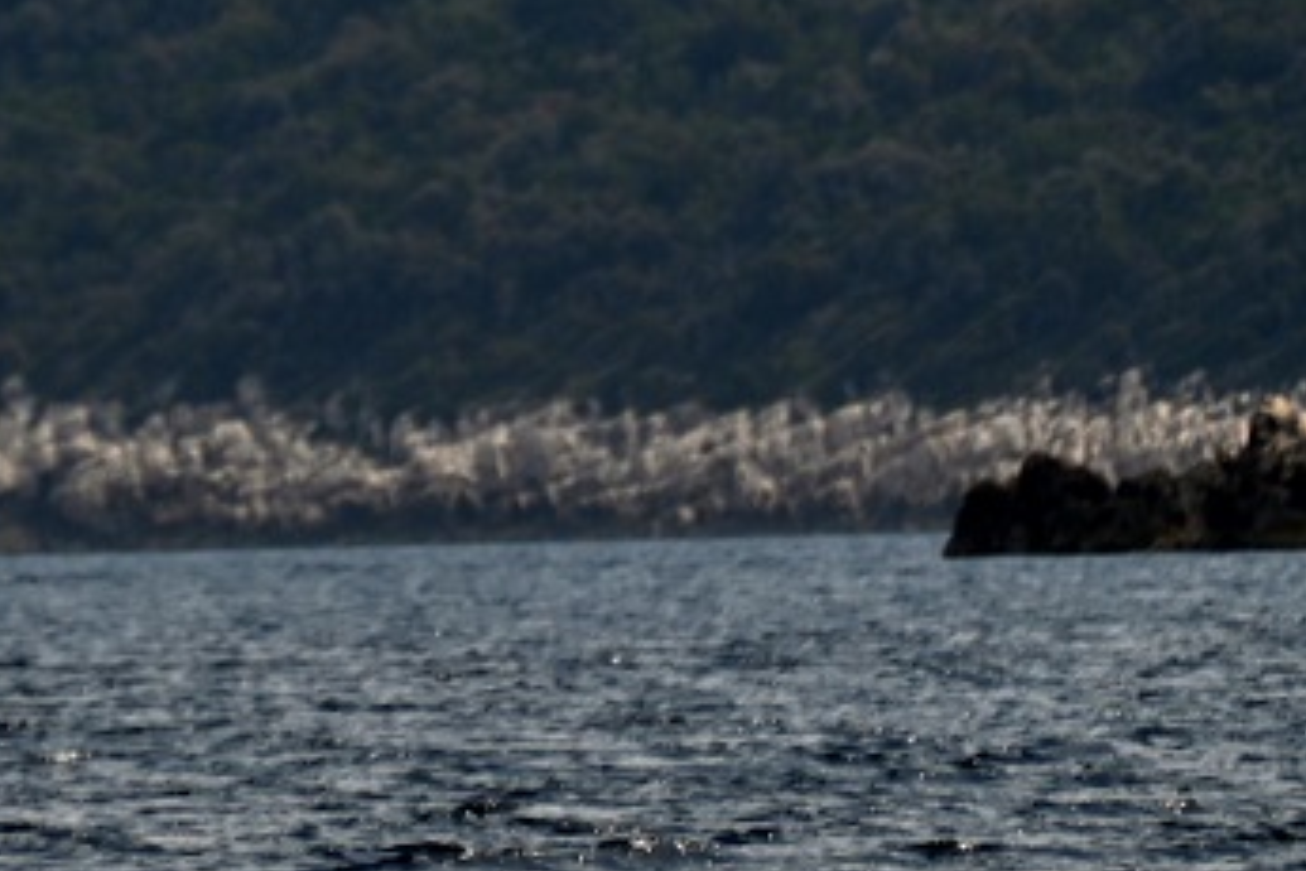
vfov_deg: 1.2
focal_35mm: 1132
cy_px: -638
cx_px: 534
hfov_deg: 1.8
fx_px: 41063
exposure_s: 1/1000
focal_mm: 300
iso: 100
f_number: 5.6
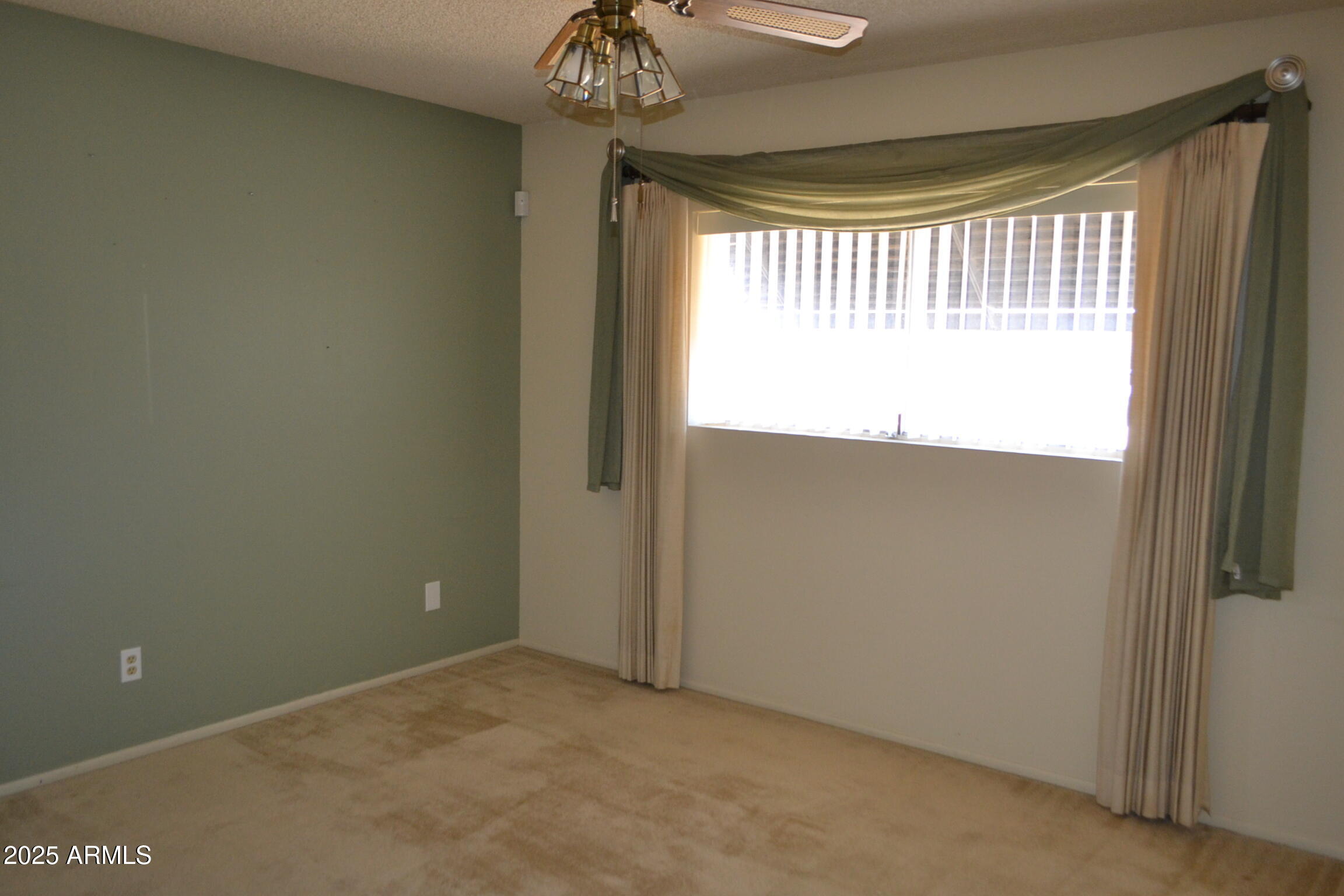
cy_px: 448
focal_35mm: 27
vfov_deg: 47.9
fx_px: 1008
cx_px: 672
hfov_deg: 67.4
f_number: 3.5
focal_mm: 18
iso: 900
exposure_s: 1/60
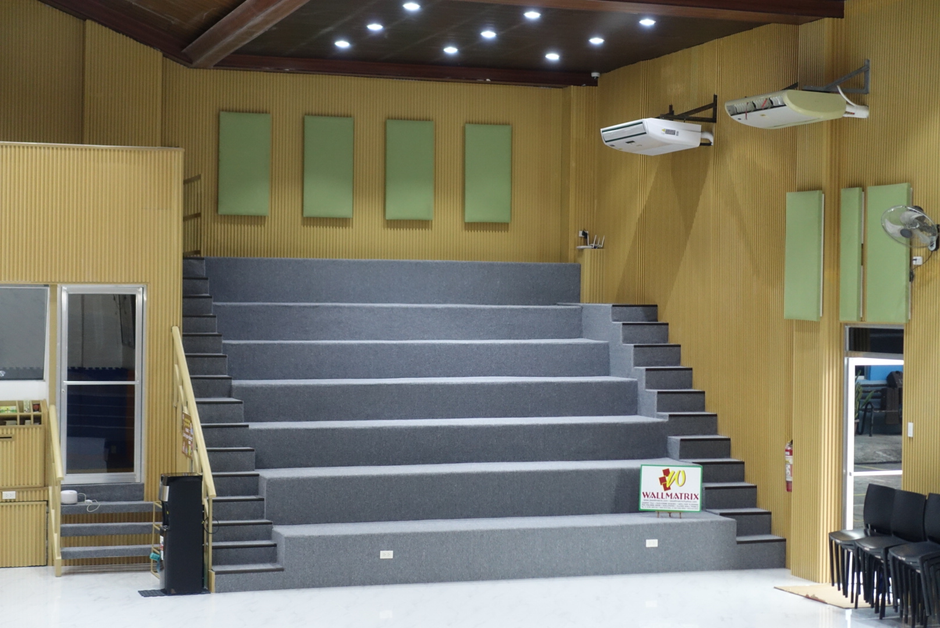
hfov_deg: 30.1
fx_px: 1751
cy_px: 314
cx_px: 470
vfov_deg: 20.3
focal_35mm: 67
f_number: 2.8
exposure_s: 1/50
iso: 800
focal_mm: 24.64
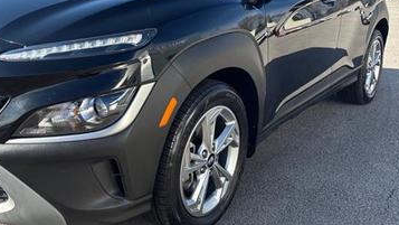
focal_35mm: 40
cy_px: 79
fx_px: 423
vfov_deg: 29.6
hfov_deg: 49.3
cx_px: 123
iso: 64
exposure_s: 1/1393
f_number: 1.6
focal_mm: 5.96
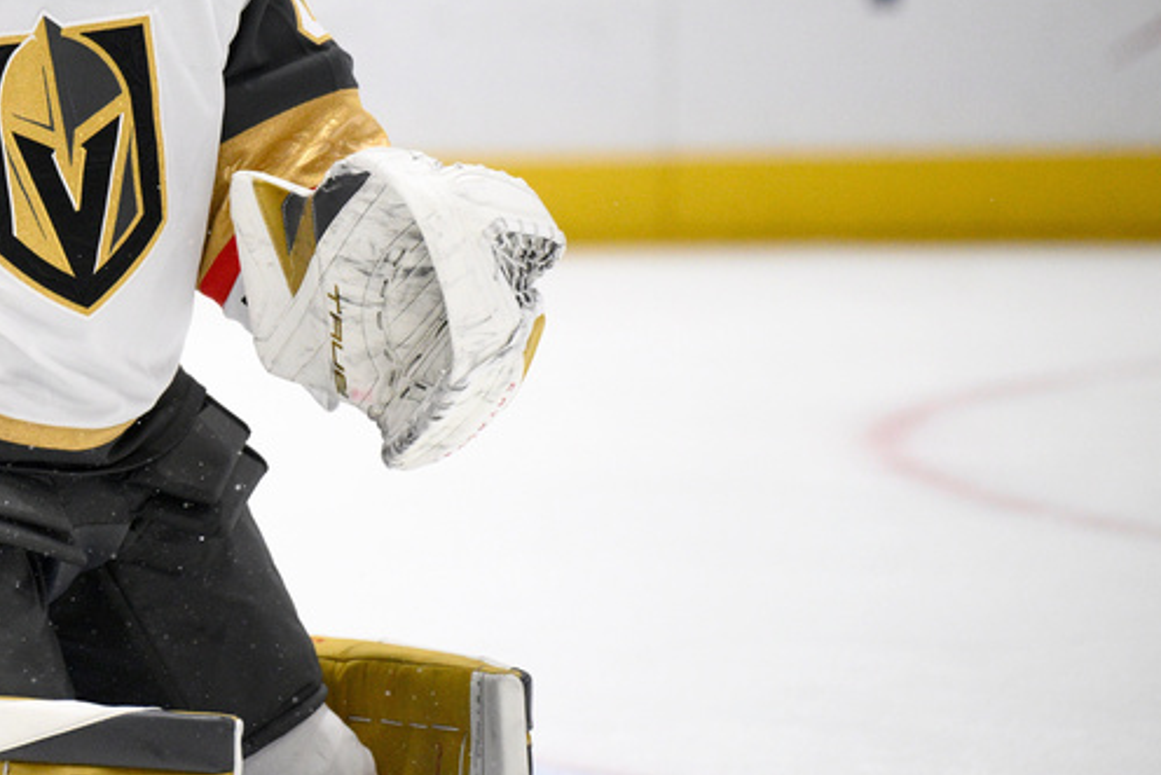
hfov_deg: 5.0
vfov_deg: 3.3
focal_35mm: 413
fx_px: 13322
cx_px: -2
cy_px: 226
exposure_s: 1/3200
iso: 4000
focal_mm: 200
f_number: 2.8
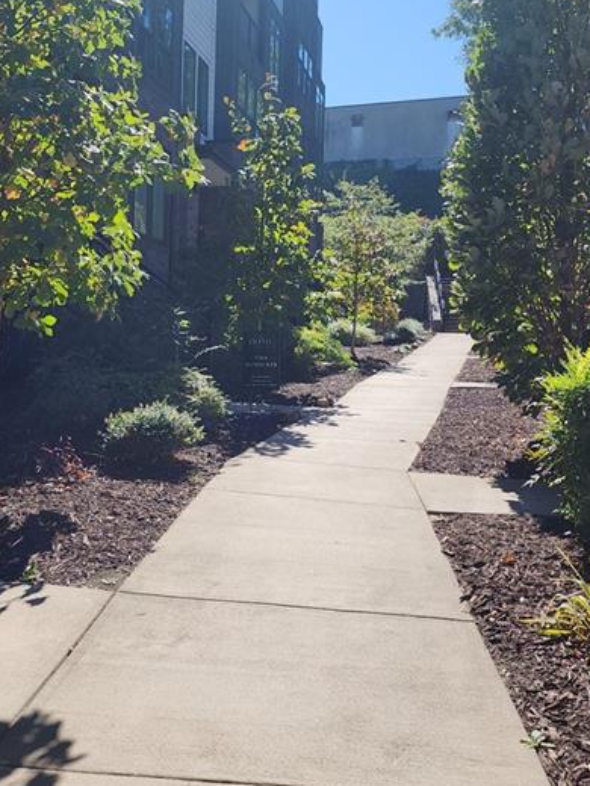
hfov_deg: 41.7
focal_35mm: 34
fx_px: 773
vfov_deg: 53.4
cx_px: 265
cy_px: 296
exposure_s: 1/912
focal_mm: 6.4
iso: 12
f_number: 1.8
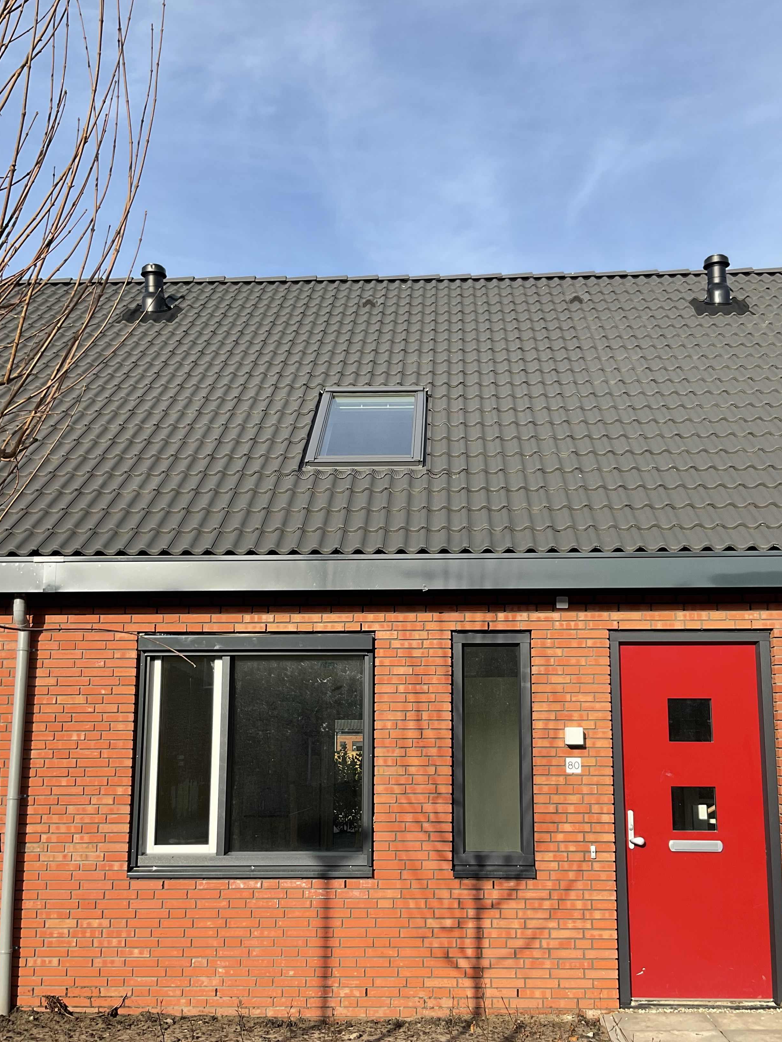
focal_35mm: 36
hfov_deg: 39.6
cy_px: 611
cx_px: 422
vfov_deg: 51.1
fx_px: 1084
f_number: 1.8
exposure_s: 1/1015
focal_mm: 3
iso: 16
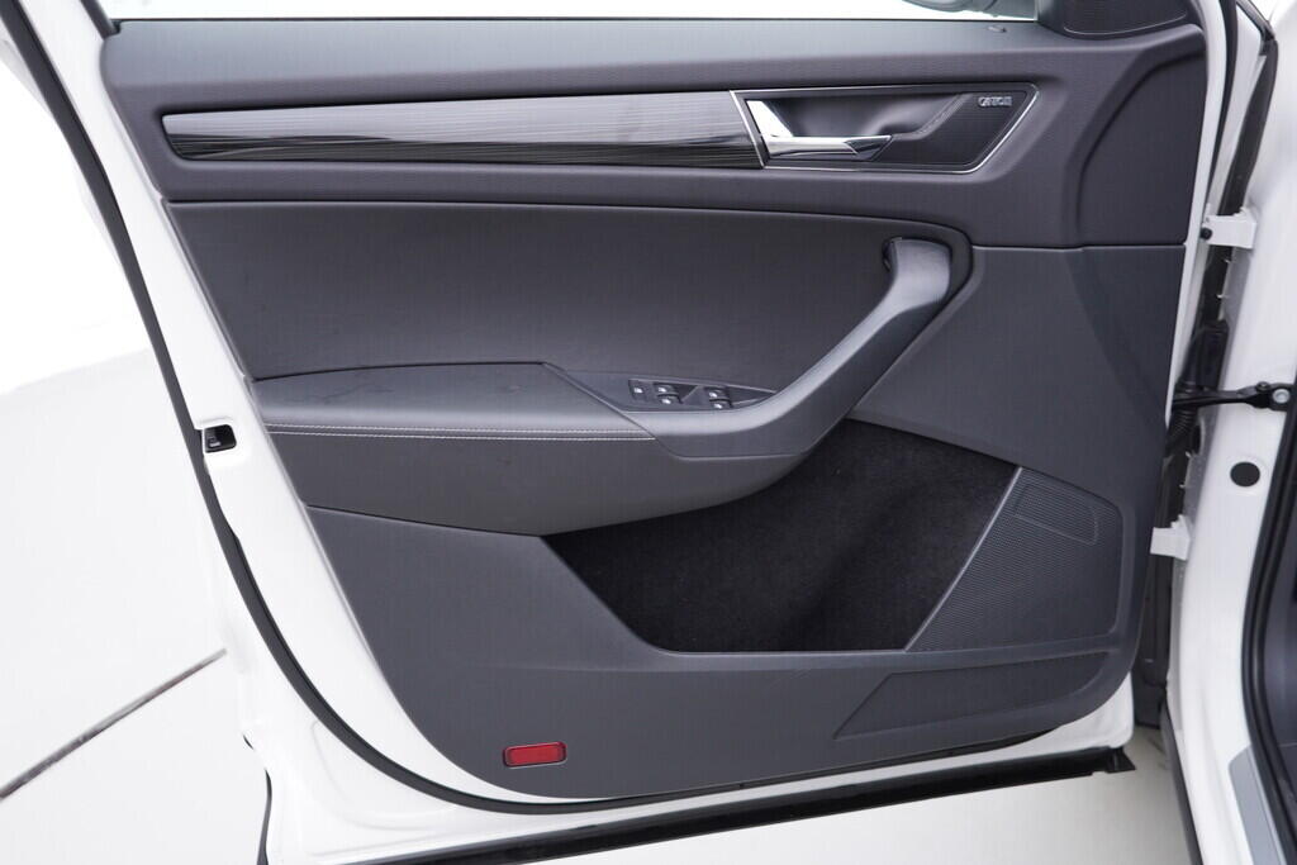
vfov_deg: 36.9
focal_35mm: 36
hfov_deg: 53.1
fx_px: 1297
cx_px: 648
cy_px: 432
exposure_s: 1/40
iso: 125
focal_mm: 24
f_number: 2.8
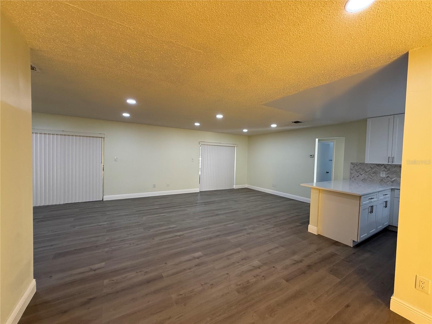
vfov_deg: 85.7
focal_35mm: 14
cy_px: 162
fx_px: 175
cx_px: 216
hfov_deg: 102.1
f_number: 2.2
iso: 200
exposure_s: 1/120
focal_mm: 2.22
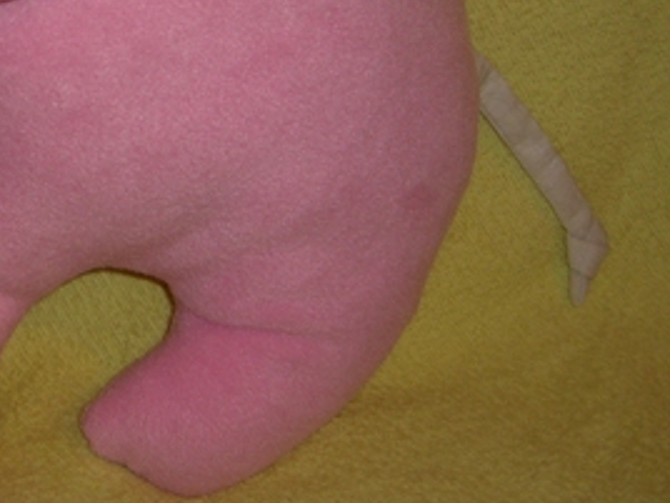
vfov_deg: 18.6
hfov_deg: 23.9
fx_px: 1510
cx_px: 2
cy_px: 66
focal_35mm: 78
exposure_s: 1/60
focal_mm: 7.9
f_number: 2.8
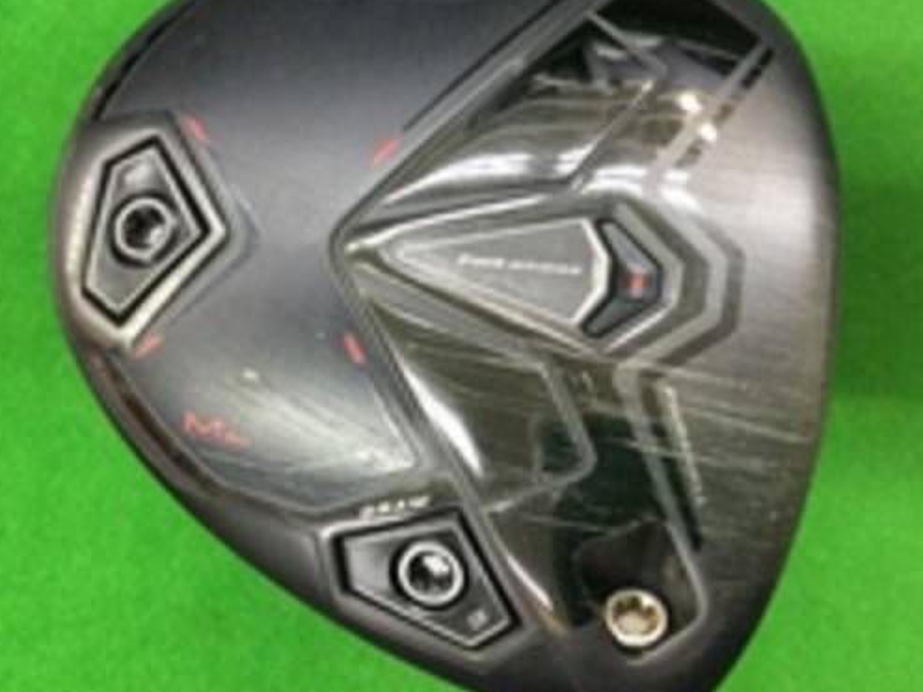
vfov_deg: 36.0
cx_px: 463
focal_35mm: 40
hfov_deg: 46.8
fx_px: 1067
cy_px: 348
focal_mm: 3.3
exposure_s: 1/30
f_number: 2.4
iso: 200
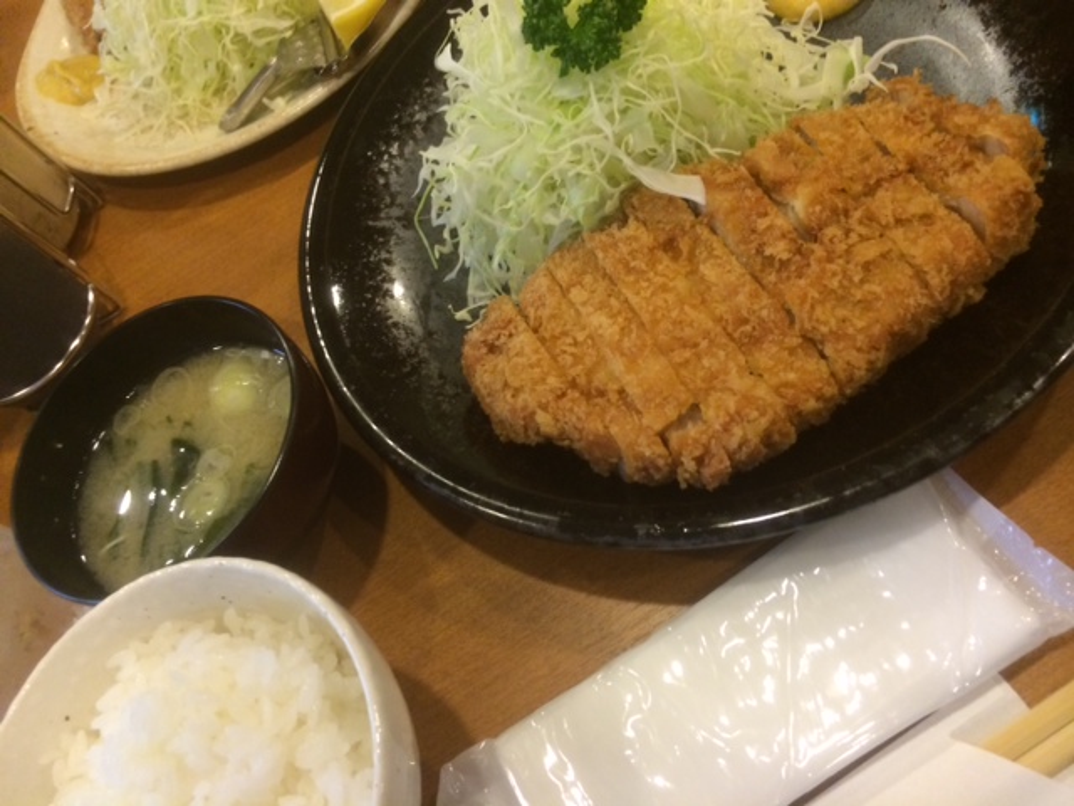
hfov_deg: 60.0
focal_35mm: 30
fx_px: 931
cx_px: 537
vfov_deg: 46.8
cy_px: 403
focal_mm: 4.12
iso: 160
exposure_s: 1/30
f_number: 2.2
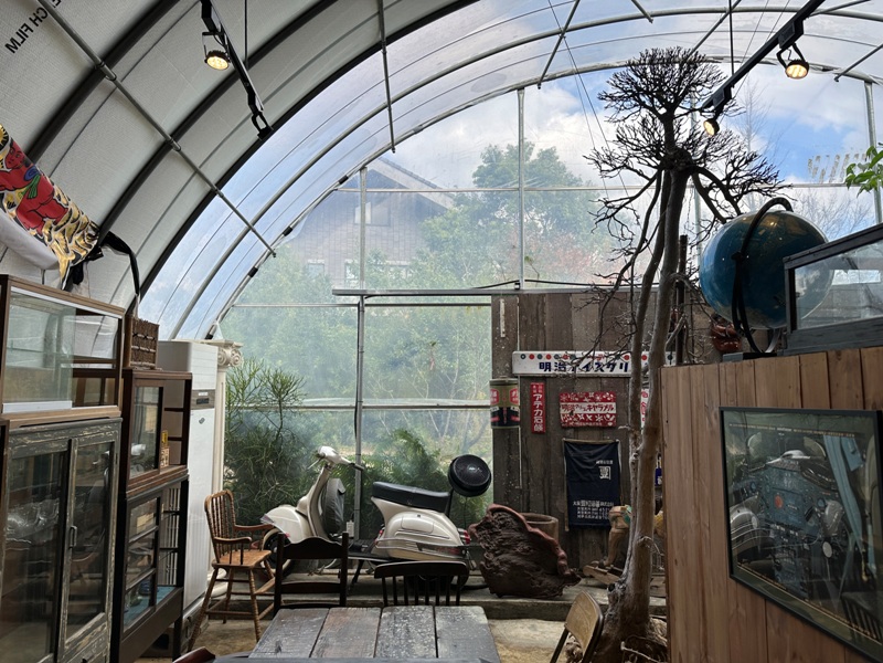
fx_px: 612
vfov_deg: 56.8
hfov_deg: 71.6
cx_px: 442
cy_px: 332
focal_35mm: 24
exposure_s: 1/1198
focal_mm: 6.86
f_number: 1.78
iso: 80
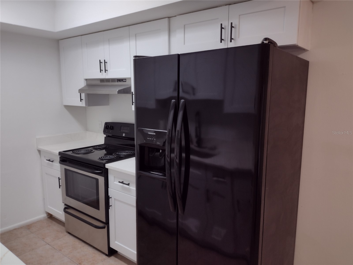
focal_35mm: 27
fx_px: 275
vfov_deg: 51.4
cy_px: 132
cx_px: 176
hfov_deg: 65.3
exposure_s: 1/40
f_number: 1.7
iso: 110
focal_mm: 4.71
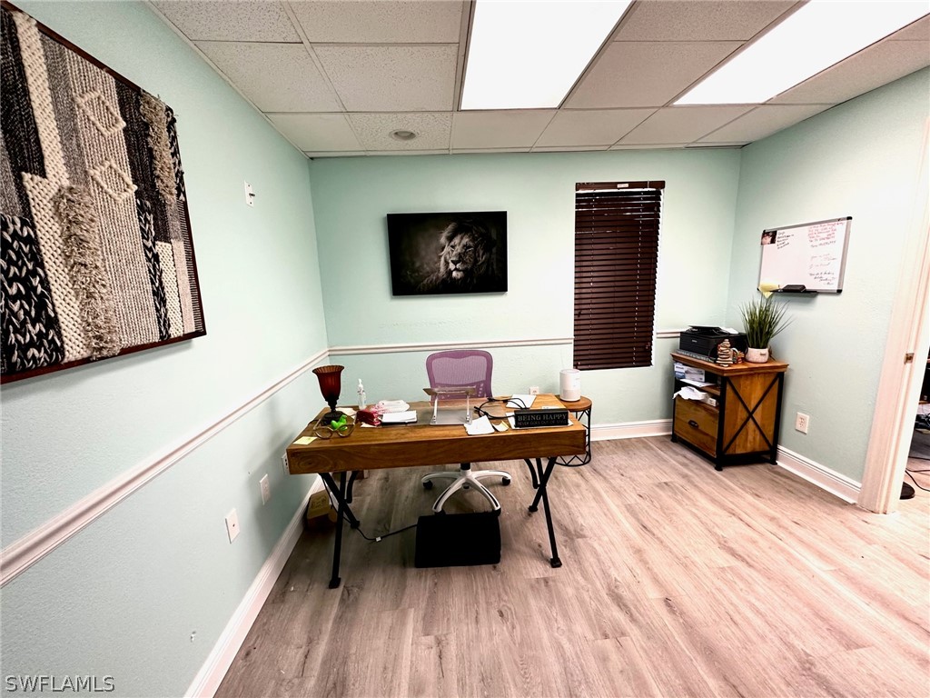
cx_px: 465
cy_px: 349
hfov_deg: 102.1
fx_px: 376
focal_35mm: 14
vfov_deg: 85.7
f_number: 2.2
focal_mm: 2.22
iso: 200
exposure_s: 1/60
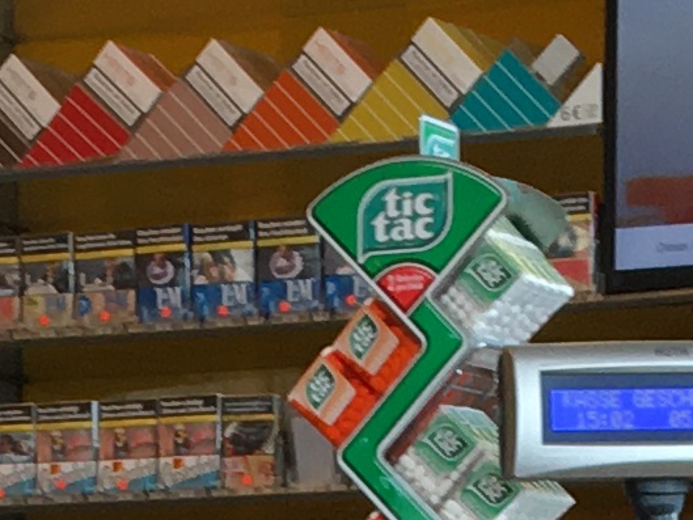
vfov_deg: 6.1
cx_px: 84
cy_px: 1624
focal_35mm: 221
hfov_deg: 8.9
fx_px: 4425
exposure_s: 1/50
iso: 32
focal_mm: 4.15
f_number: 2.2
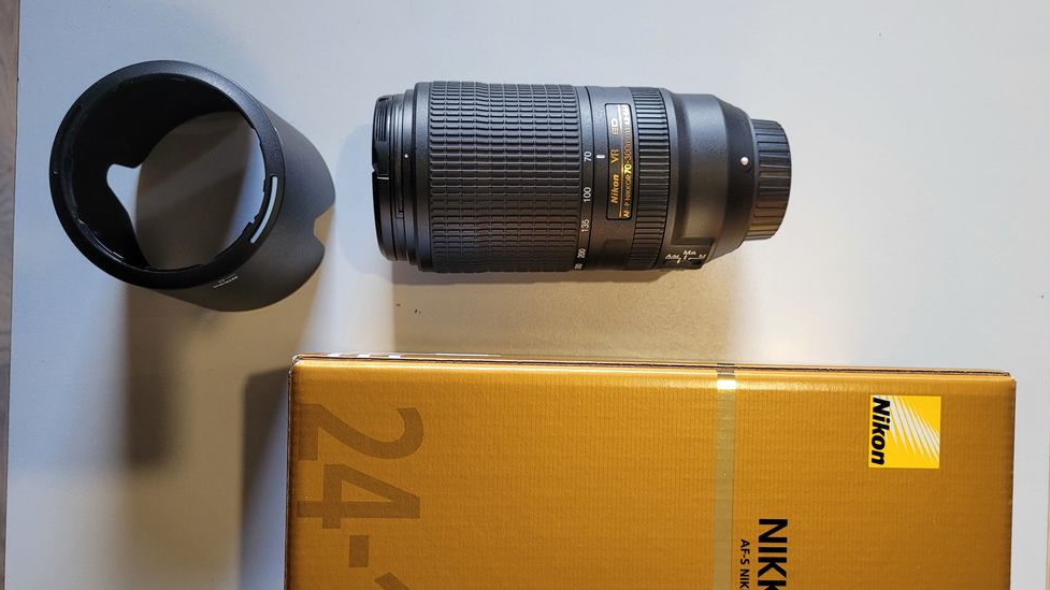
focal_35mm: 29
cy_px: 358
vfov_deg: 40.0
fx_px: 807
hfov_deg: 66.1
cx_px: 532
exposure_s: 1/100
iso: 200
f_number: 1.8
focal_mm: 5.4
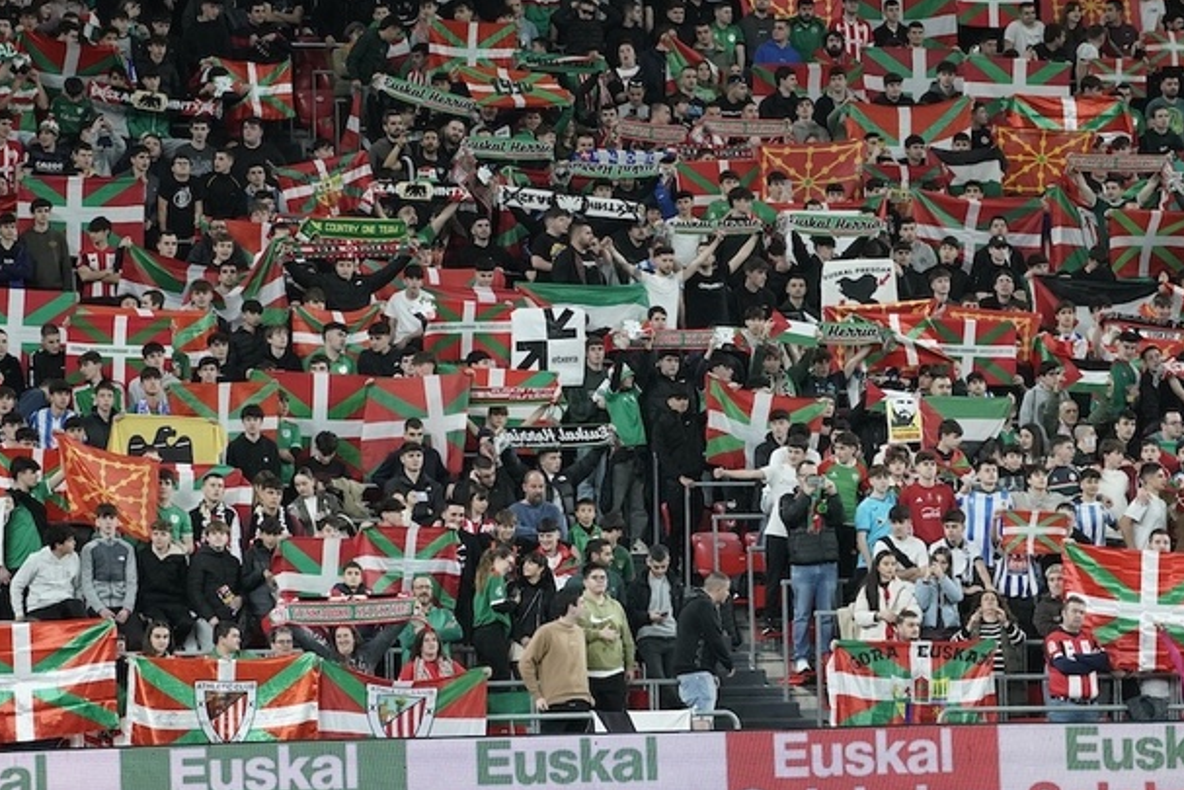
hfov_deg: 9.9
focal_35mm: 208
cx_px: 550
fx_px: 6842
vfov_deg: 6.6
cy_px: 343
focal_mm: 135
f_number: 5
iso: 4000
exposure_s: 1/500
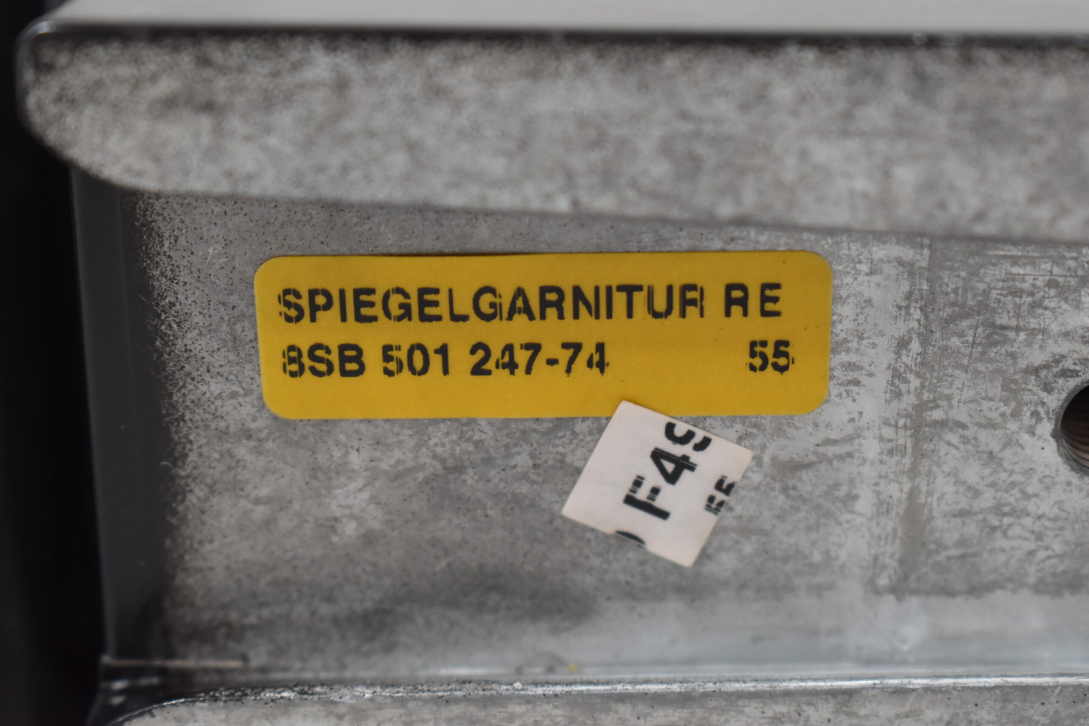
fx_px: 2496
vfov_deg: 16.6
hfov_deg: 24.6
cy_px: 363
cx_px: 544
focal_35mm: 82
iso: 900
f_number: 5.6
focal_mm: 55
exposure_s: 1/60
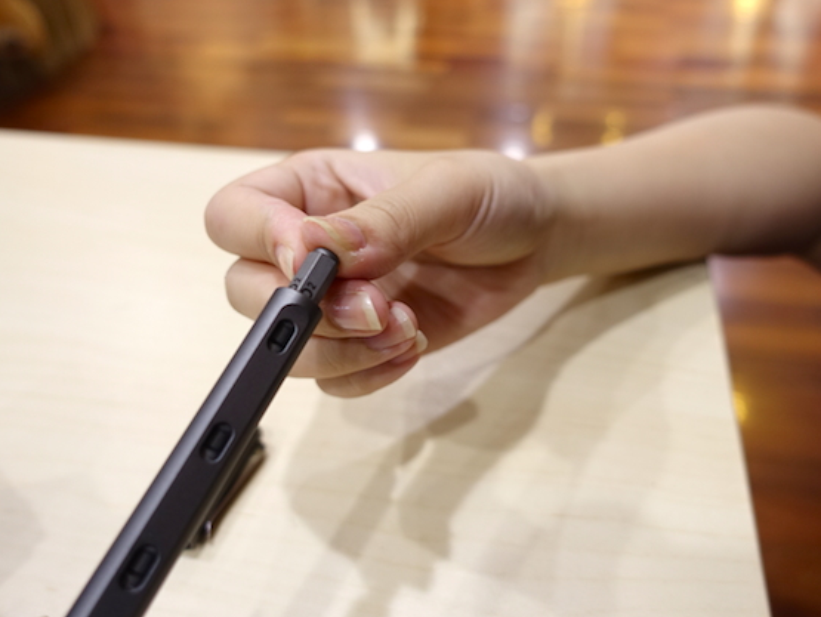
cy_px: 311
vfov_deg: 51.4
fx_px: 641
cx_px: 444
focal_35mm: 27
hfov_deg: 65.2
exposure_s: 1/30
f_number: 2.2
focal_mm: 8.8
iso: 200
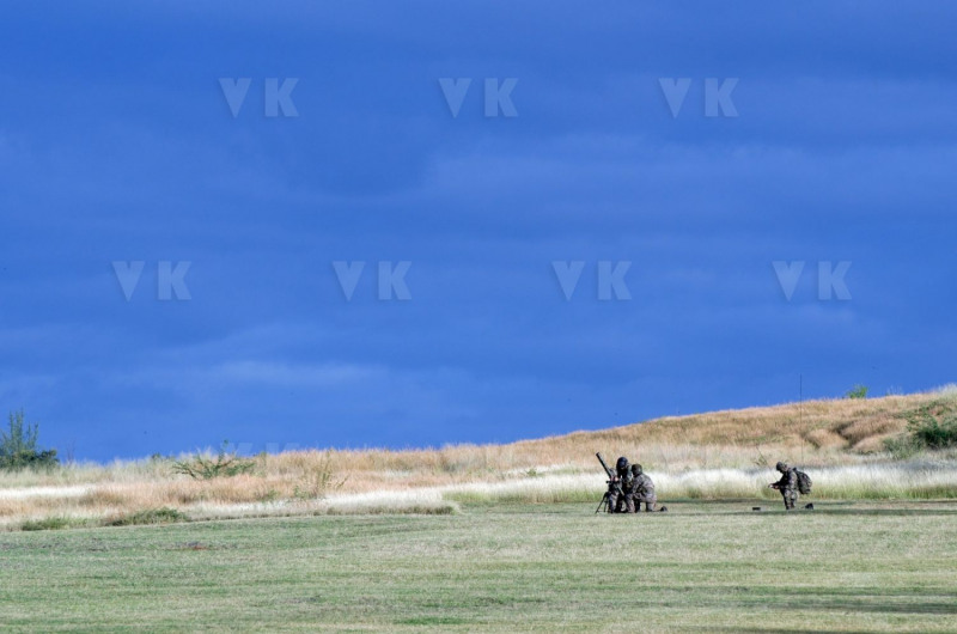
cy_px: 317
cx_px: 478
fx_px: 7959
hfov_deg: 6.9
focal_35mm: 300
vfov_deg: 4.6
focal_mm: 200
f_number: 8
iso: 250
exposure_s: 1/640
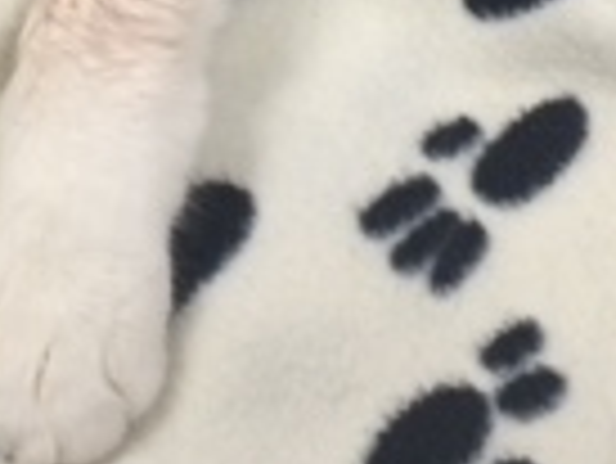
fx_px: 2404
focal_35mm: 135
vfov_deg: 10.4
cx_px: 40
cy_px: -342
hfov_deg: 14.4
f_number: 2.2
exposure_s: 1/33
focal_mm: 4.15
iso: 50
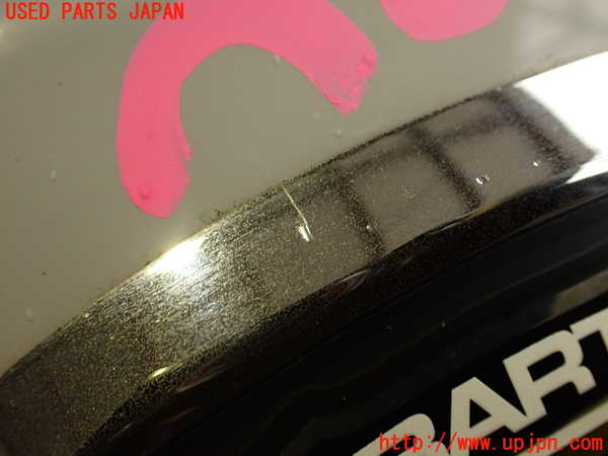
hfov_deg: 51.4
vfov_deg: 39.7
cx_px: 304
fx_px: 632
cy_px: 228
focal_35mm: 36
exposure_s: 1/40
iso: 250
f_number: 2.5
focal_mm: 6.37
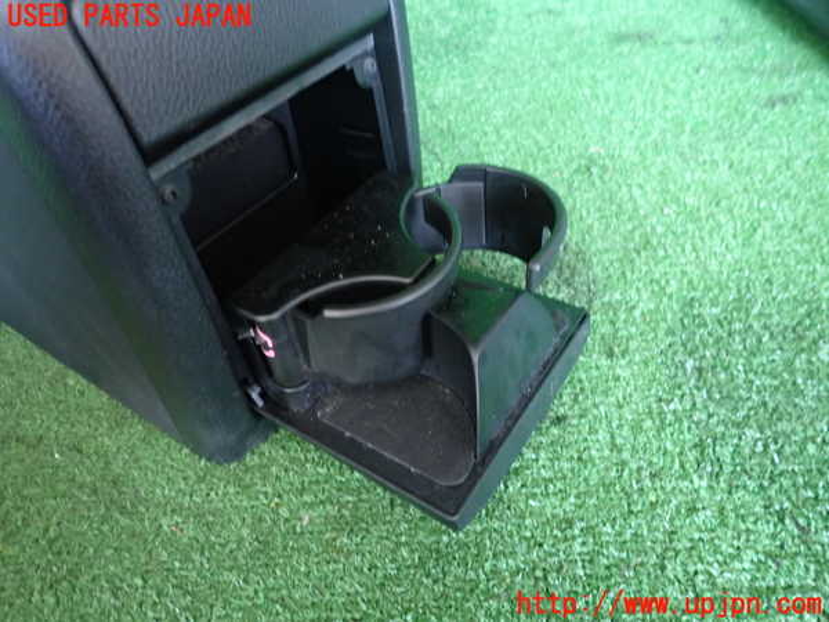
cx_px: 414
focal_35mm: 25
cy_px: 311
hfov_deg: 69.4
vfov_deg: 54.9
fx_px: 599
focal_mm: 4.5
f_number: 2
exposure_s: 1/30
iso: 400
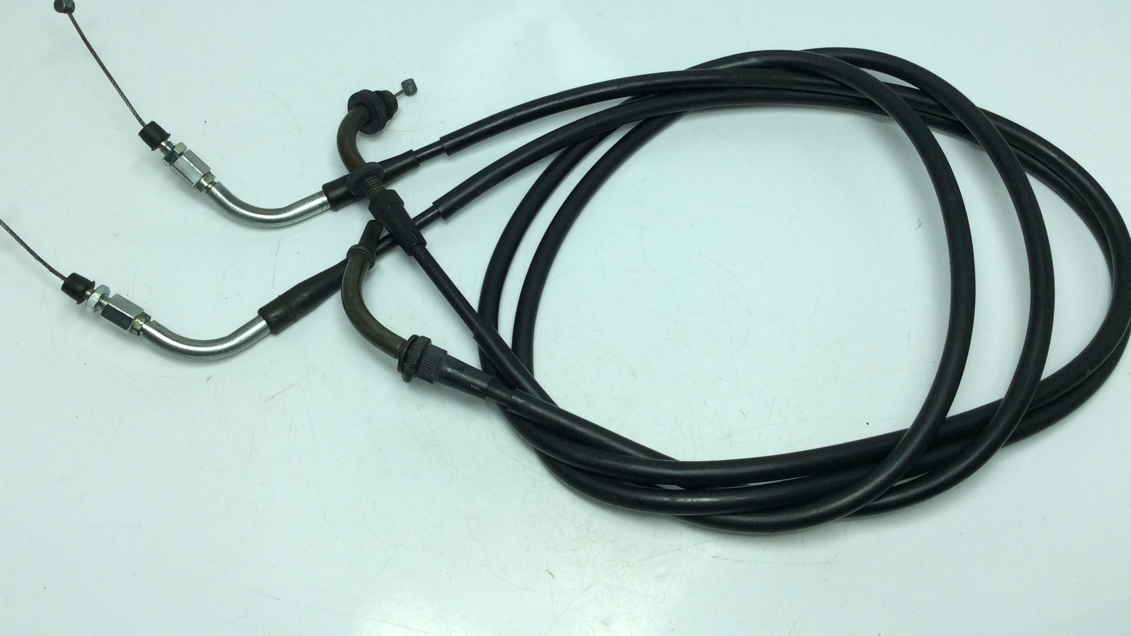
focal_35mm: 37
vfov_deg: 31.8
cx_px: 560
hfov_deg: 54.0
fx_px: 1110
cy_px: 216
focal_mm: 3.3
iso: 32
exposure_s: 1/506
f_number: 2.4
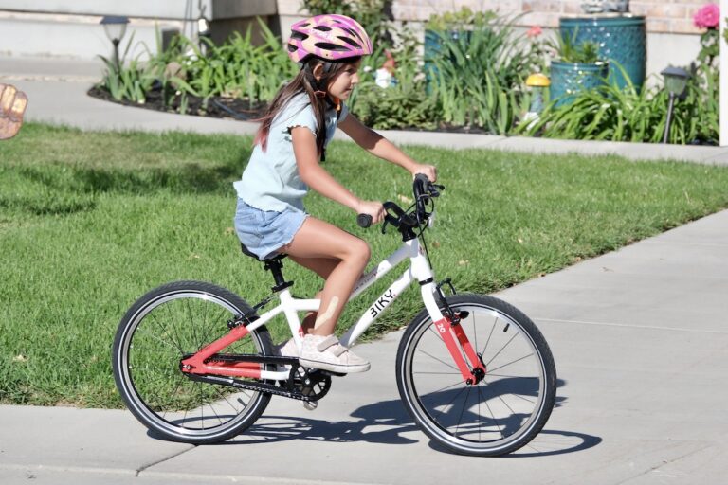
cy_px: 242
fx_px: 4246
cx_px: 364
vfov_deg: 6.5
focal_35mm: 210
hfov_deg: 9.8
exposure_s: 1/1500
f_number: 5.6
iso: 400
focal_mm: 140
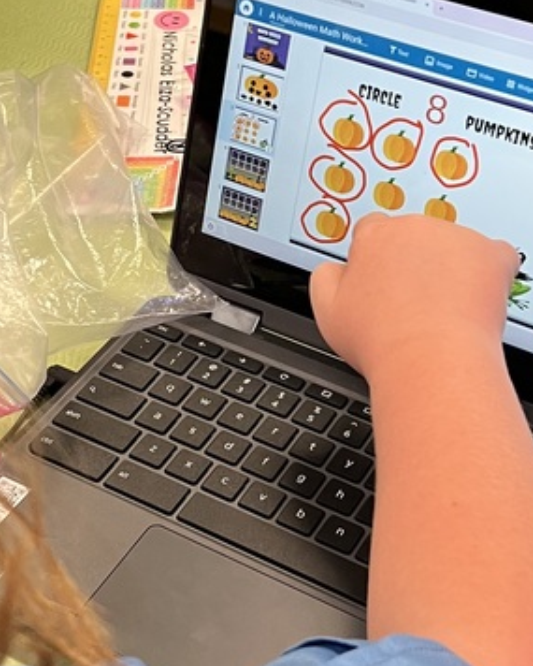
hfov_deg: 21.0
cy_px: 228
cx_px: 260
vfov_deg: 25.9
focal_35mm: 73
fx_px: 1439
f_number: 1.5
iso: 160
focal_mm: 5.7
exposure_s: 1/60
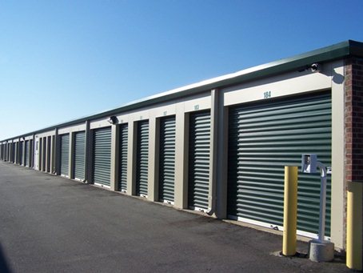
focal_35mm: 38
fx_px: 399
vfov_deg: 37.8
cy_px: 136
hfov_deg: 49.0
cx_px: 182
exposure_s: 1/1000
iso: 80
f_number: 4
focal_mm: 6.3
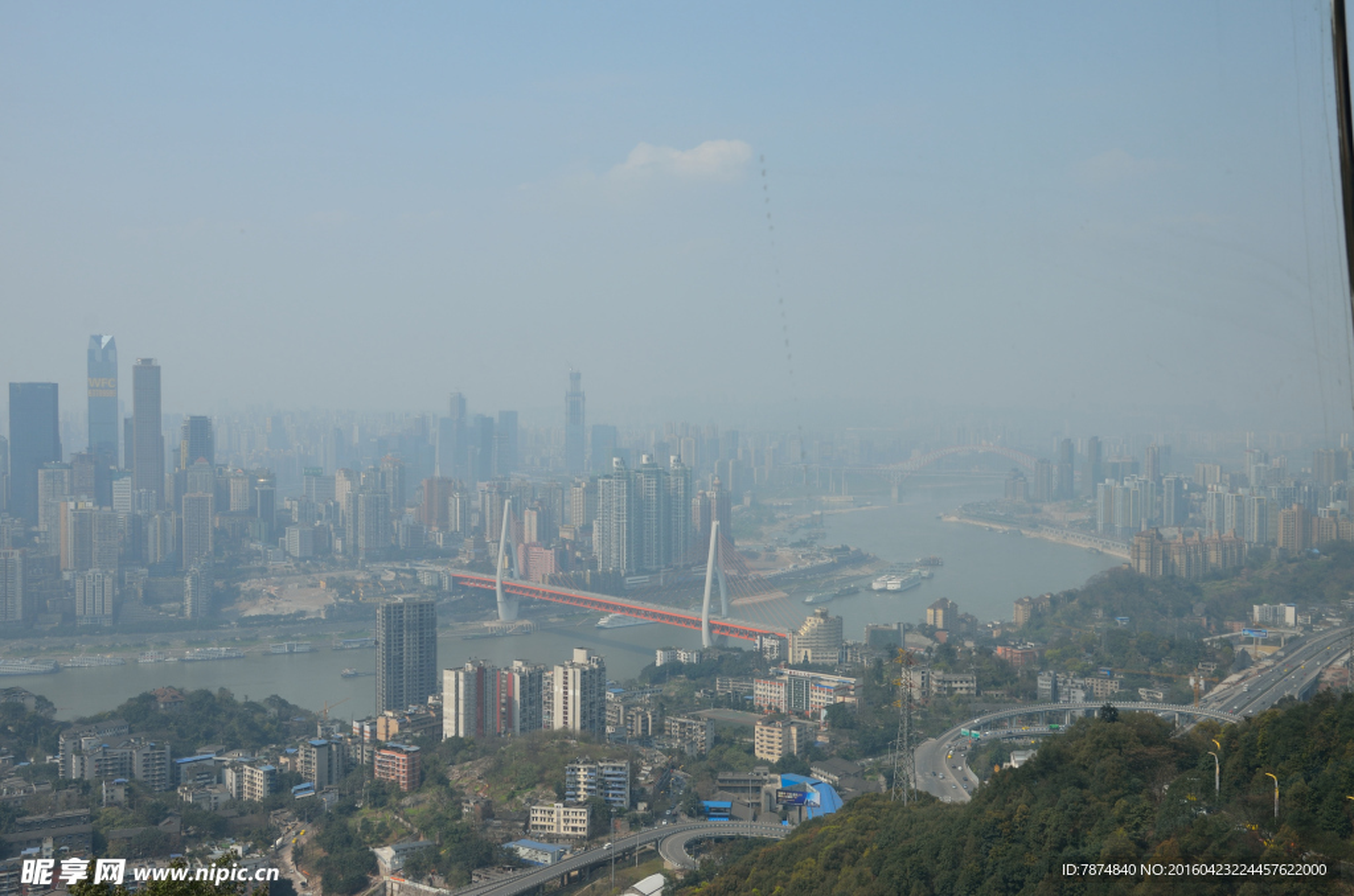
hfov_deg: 49.6
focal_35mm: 39
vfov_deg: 34.1
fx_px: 1464
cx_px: 677
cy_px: 448
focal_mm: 26
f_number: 10
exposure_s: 1/250
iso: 100
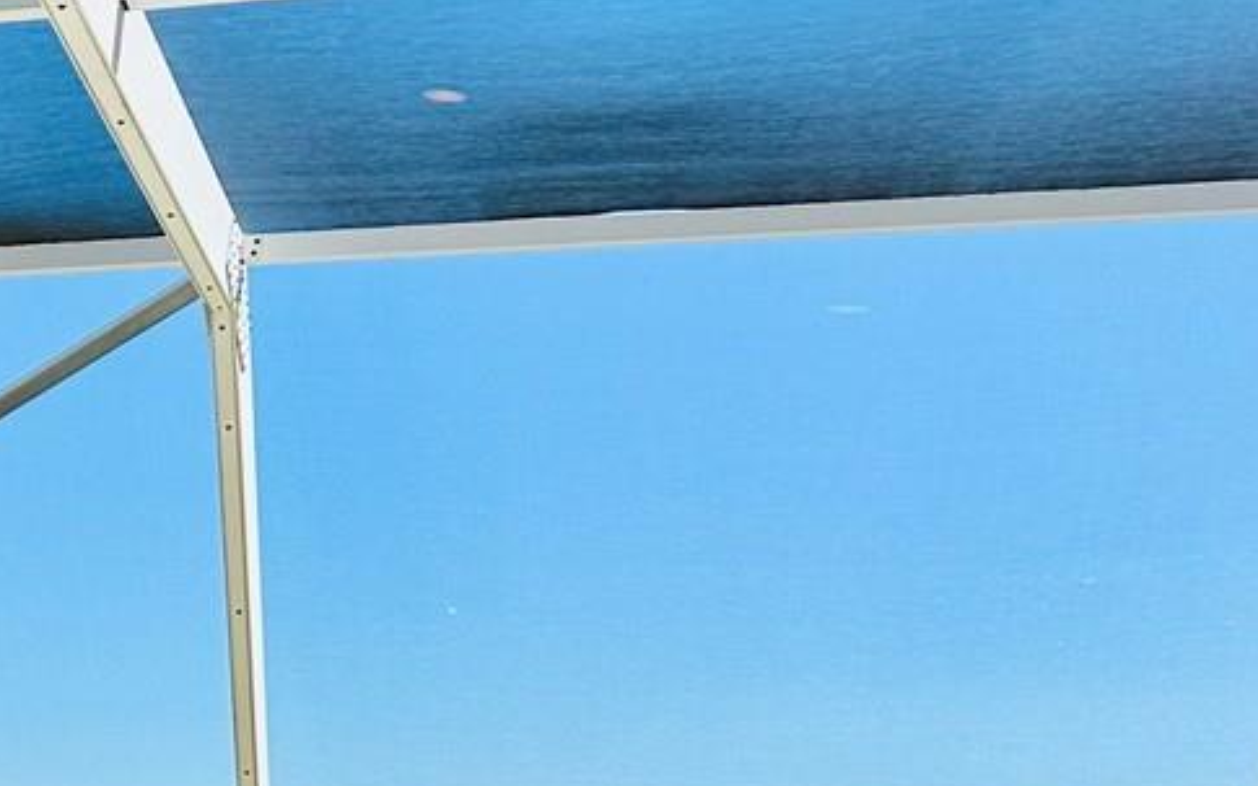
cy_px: 1136
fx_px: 2880
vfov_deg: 14.6
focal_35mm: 84
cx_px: -726
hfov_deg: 20.4
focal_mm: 6.86
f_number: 1.78
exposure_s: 1/1880
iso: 80
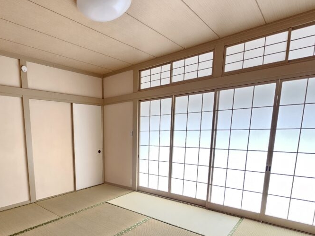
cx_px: 96
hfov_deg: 78.0
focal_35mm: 20
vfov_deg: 63.7
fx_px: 182
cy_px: 163
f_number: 2.2
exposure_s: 1/30
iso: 320
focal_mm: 2.2
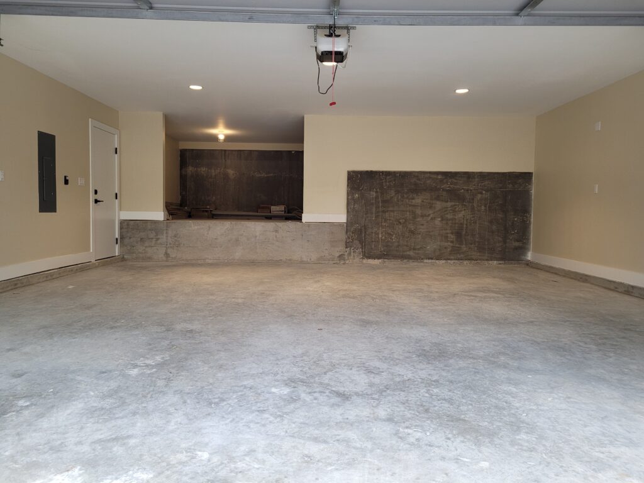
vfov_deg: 53.1
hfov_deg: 67.3
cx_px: 322
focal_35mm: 26
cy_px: 242
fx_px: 484
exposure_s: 1/120
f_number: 1.8
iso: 125
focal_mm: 5.4
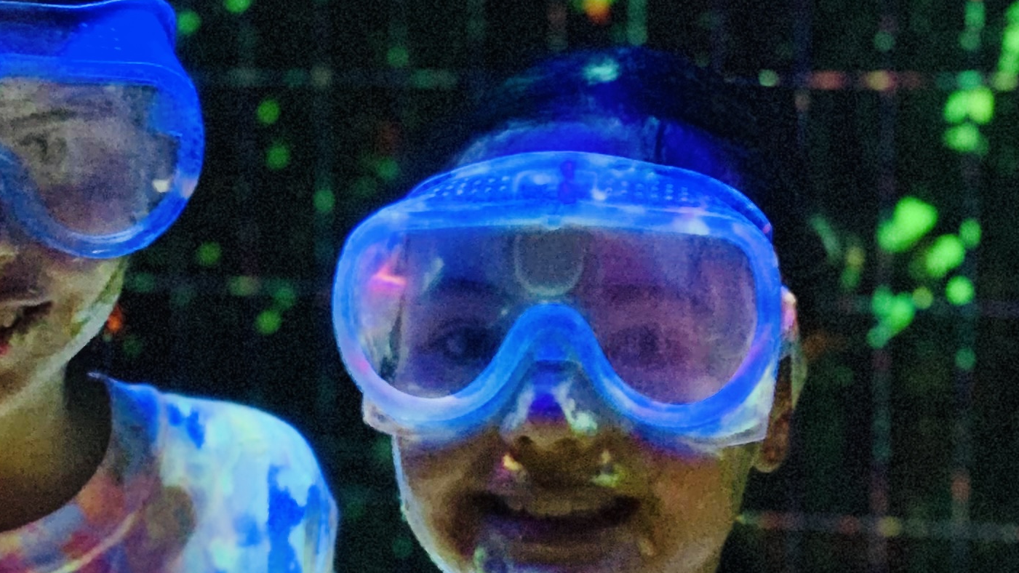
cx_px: 241
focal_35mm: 163
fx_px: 4404
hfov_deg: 13.2
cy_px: 939
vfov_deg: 7.3
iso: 1000
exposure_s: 1/30
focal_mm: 6
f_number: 2.4
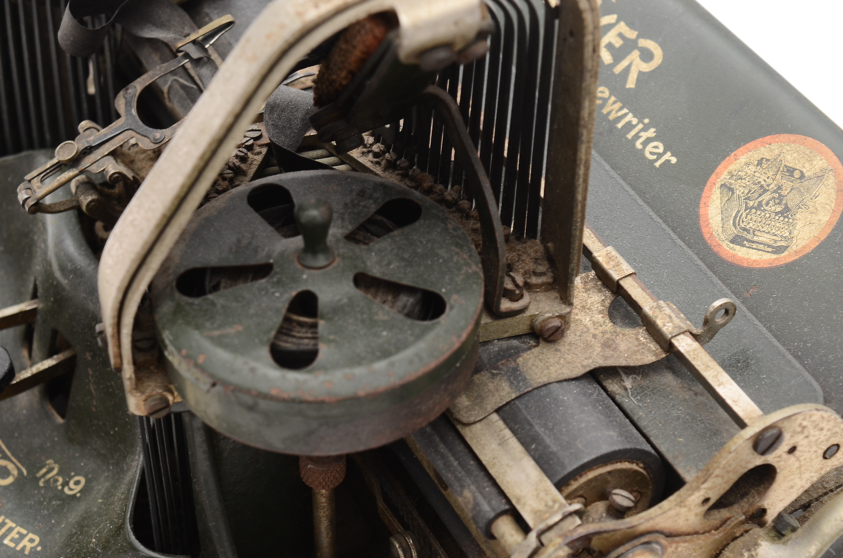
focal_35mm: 82
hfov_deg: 24.7
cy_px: 279
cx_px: 422
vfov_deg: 16.5
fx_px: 1928
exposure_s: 1/60
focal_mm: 55
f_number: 10
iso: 320
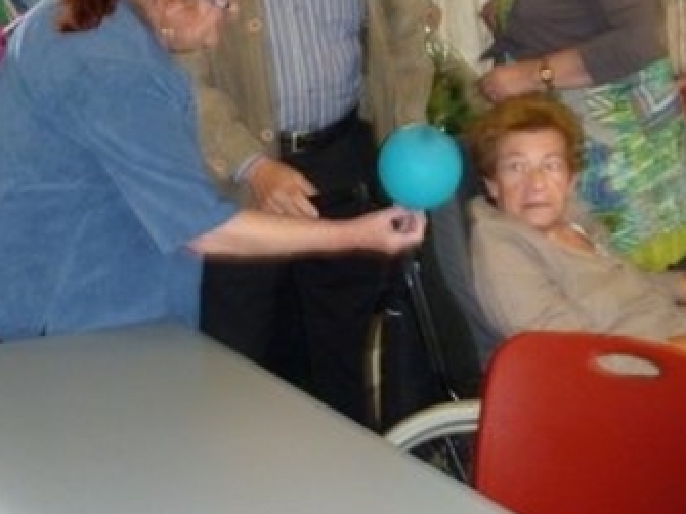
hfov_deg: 22.8
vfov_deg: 17.0
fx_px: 1704
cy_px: 100
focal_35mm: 86
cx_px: 311
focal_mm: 7.9
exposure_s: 1/30
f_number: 3.8
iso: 500
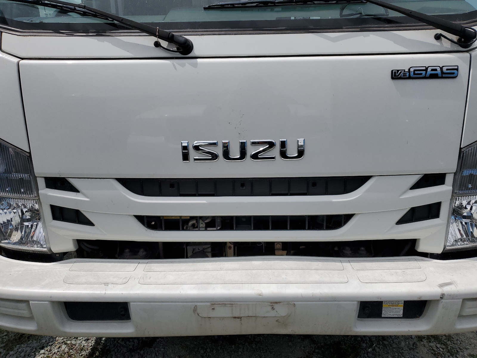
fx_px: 358
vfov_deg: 53.1
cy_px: 179
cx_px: 238
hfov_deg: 67.3
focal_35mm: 26
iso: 50
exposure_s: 1/10000
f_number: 1.5
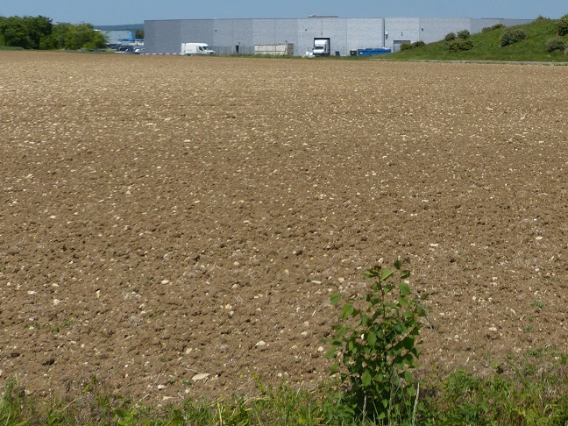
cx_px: 486
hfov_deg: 29.7
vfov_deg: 22.9
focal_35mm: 63
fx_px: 1034
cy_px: 80
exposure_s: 1/1600
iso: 100
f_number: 4
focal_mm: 6.2
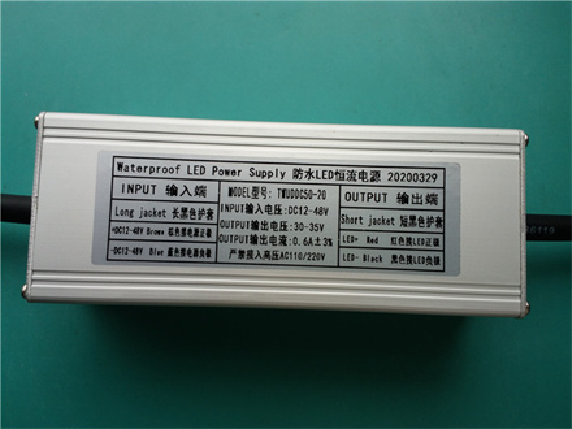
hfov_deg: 65.3
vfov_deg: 51.4
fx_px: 446
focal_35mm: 27
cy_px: 214
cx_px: 286
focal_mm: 3.6
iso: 50
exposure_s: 1/158
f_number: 2.09
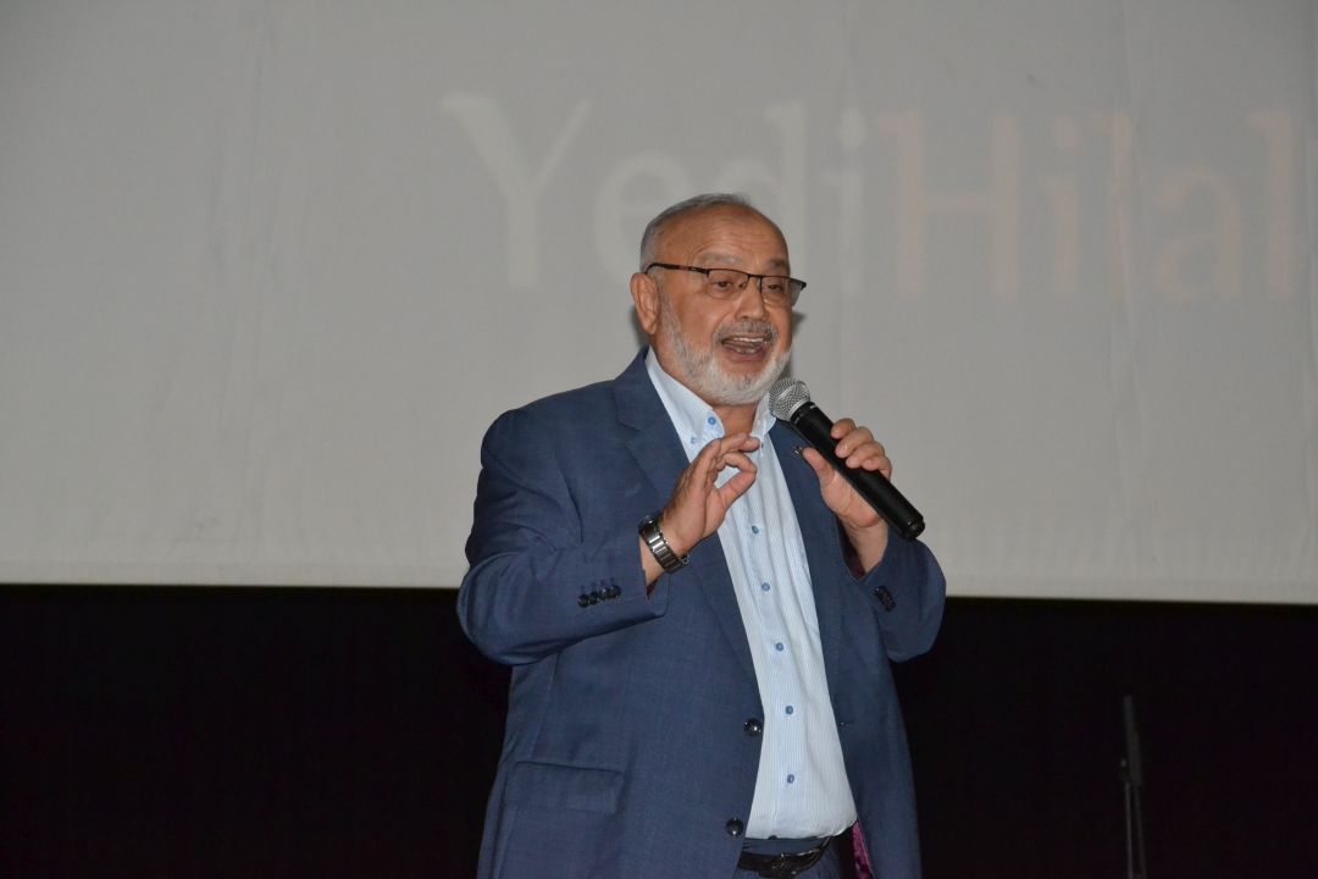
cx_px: 659
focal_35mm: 128
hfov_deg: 16.1
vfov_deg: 10.8
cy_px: 440
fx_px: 4668
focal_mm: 85
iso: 3200
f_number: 5.6
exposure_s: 1/60
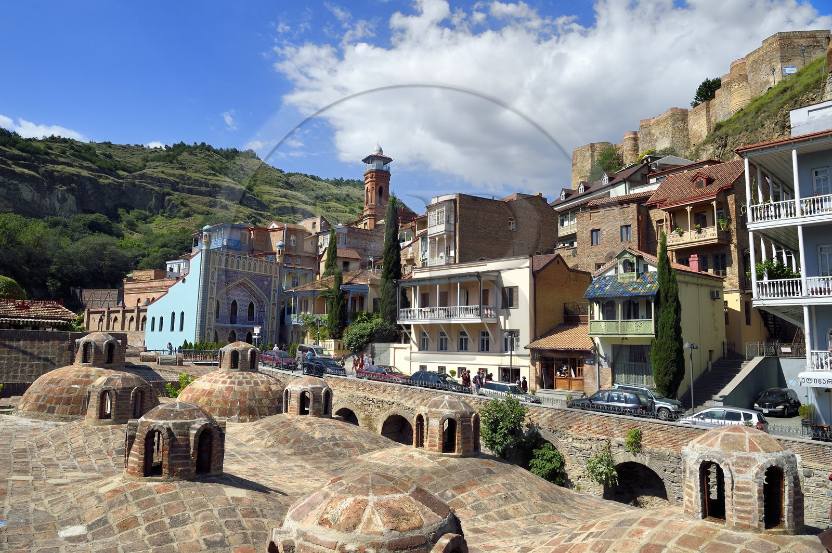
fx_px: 554
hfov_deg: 73.8
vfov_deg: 53.1
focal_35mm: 24
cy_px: 276
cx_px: 416
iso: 200
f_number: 13
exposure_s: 1/250
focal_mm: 24
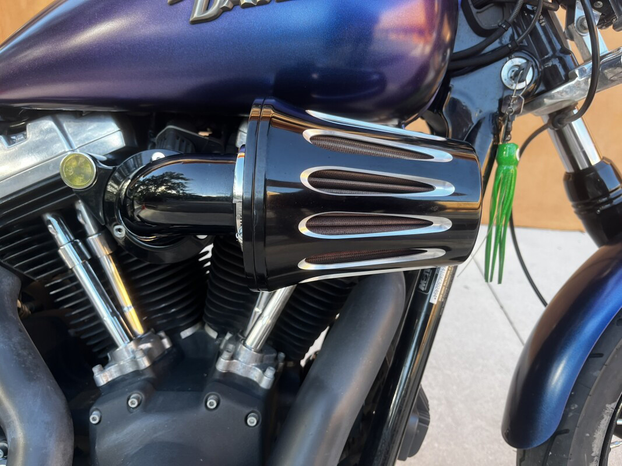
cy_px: 233
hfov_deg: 67.3
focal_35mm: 26
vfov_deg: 53.1
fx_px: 467
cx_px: 311
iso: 40
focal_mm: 5.1
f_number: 1.6
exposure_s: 1/121
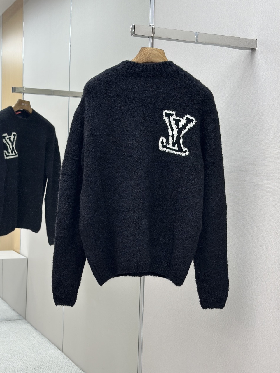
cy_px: 207
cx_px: 140
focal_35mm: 54
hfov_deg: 27.0
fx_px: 582
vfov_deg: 35.5
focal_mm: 6.86
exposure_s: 1/195
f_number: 1.78
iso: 80
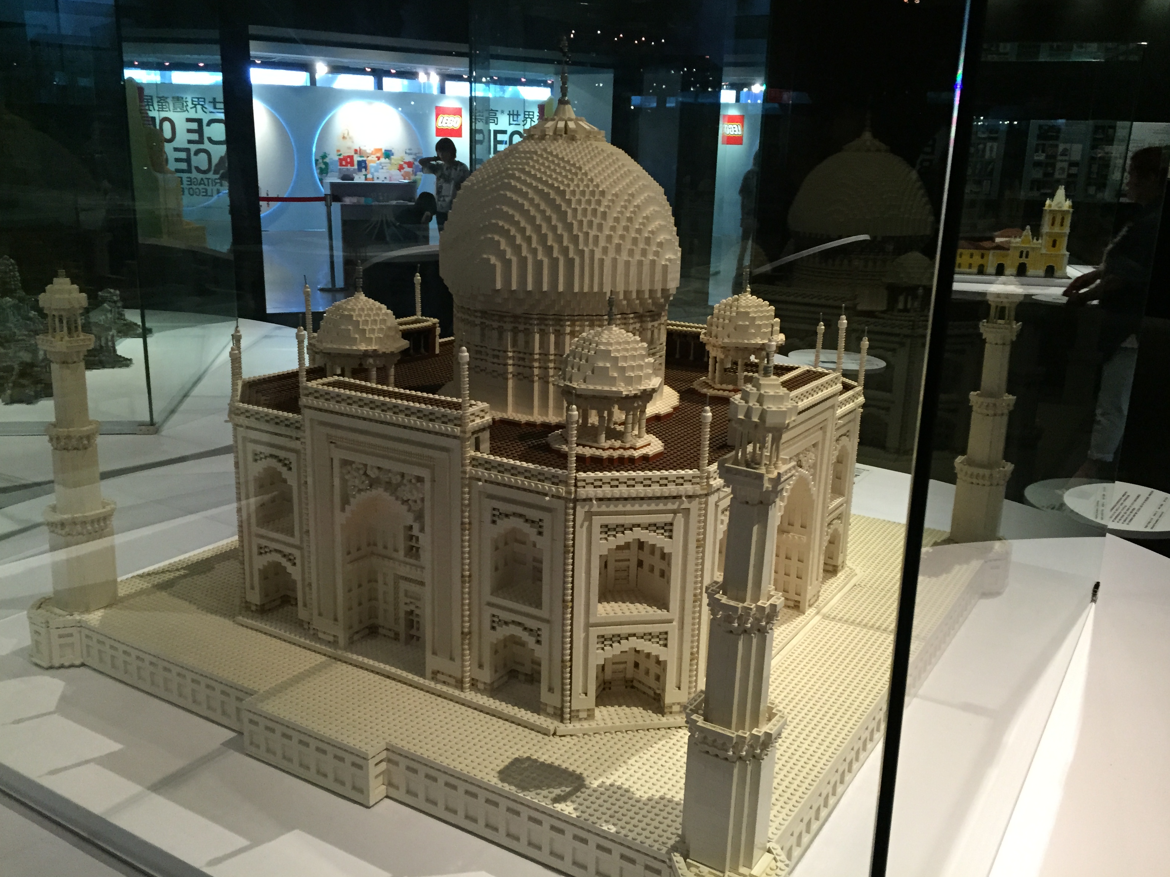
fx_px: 1014
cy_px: 437
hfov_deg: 60.0
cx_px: 588
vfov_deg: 46.8
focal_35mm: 30
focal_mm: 4.15
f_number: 2.2
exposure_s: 1/30
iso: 200
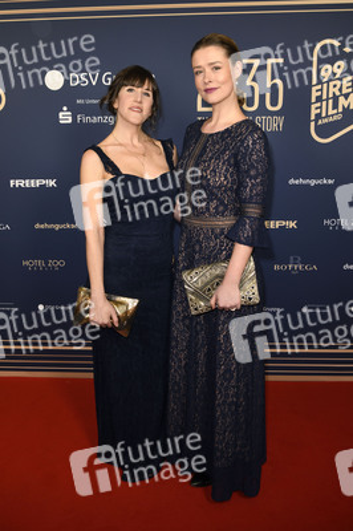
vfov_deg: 62.0
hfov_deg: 43.5
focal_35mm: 30
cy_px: 266
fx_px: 442
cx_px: 176
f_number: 5
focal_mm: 30
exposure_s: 1/320
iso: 640
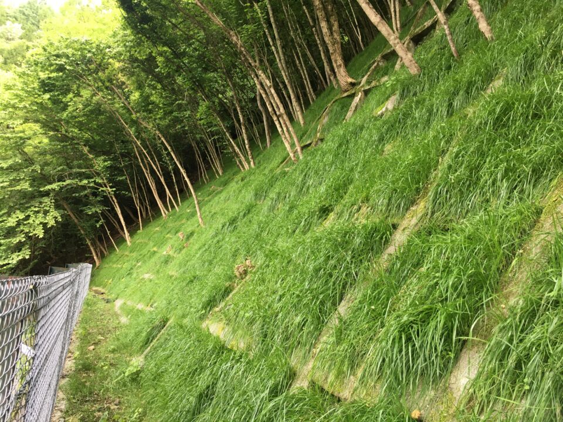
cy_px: 211
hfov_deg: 61.7
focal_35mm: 29
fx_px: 472
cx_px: 282
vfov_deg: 48.2
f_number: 2.2
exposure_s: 1/40
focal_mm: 4.15
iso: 32
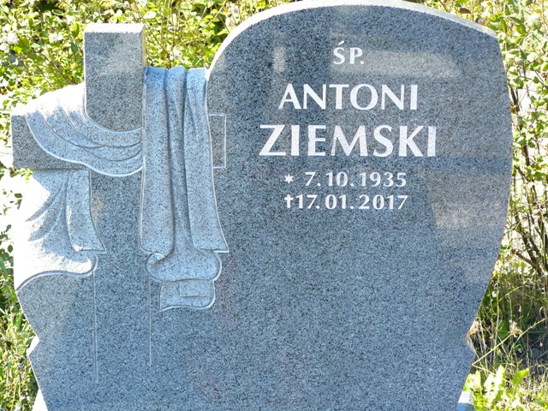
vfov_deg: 14.0
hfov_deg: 18.5
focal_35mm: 106
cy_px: 206
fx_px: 1678
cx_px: 274
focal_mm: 17.7
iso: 100
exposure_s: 1/125
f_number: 3.6
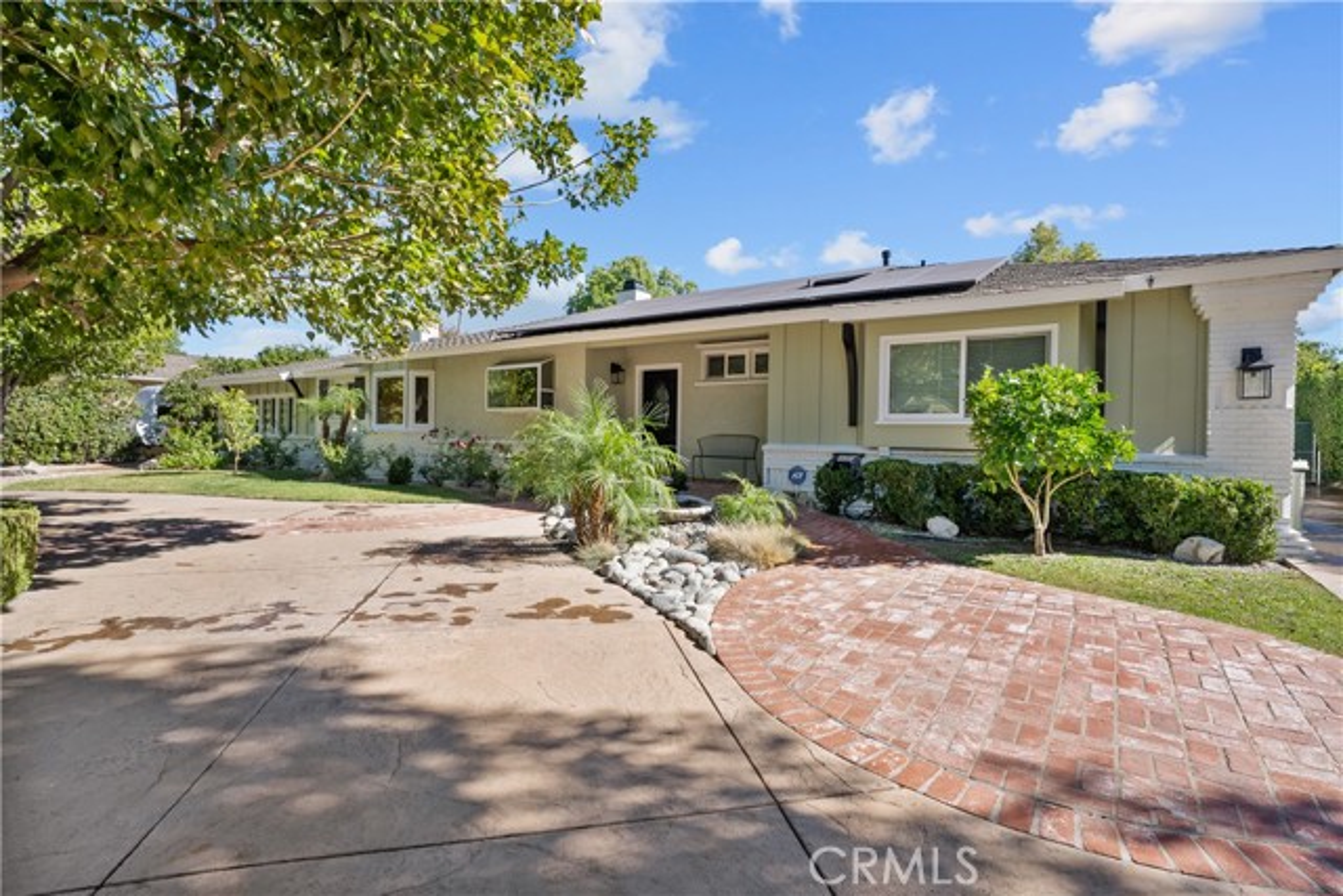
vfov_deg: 73.8
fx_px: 597
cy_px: 448
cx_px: 672
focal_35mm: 16
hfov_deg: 96.7
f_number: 9
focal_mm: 16
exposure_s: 1/25
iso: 100
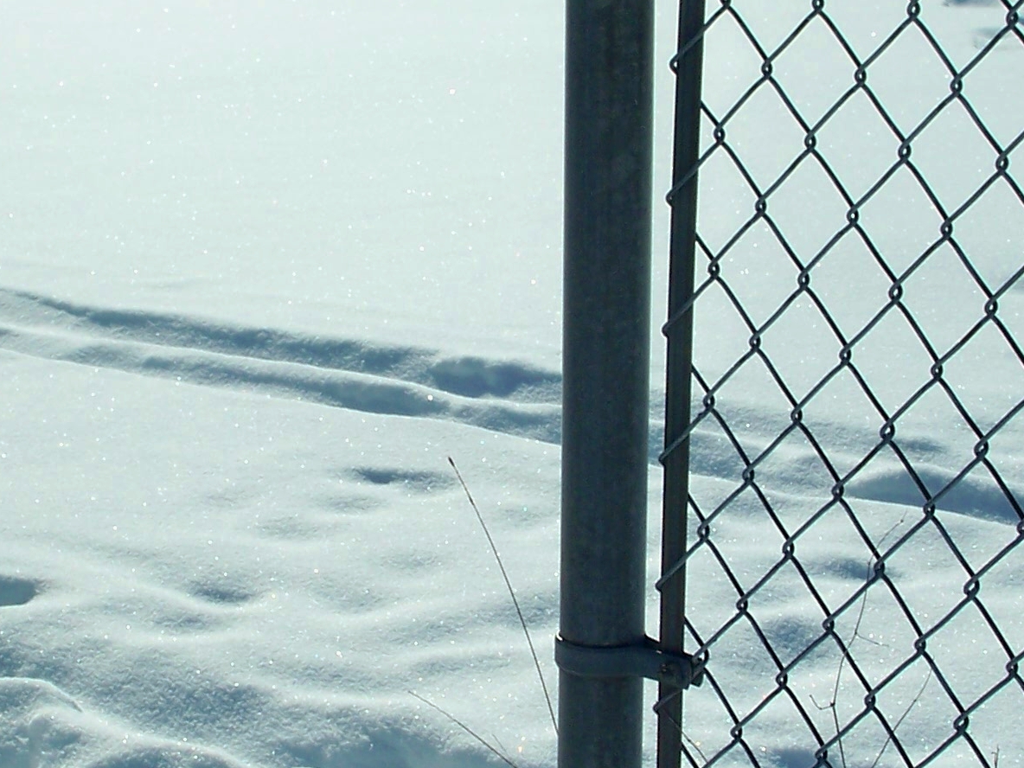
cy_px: 387
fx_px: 3017
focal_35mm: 102
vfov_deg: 14.5
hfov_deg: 19.2
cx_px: 348
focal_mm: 7.8
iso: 64
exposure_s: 1/800
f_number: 5.6
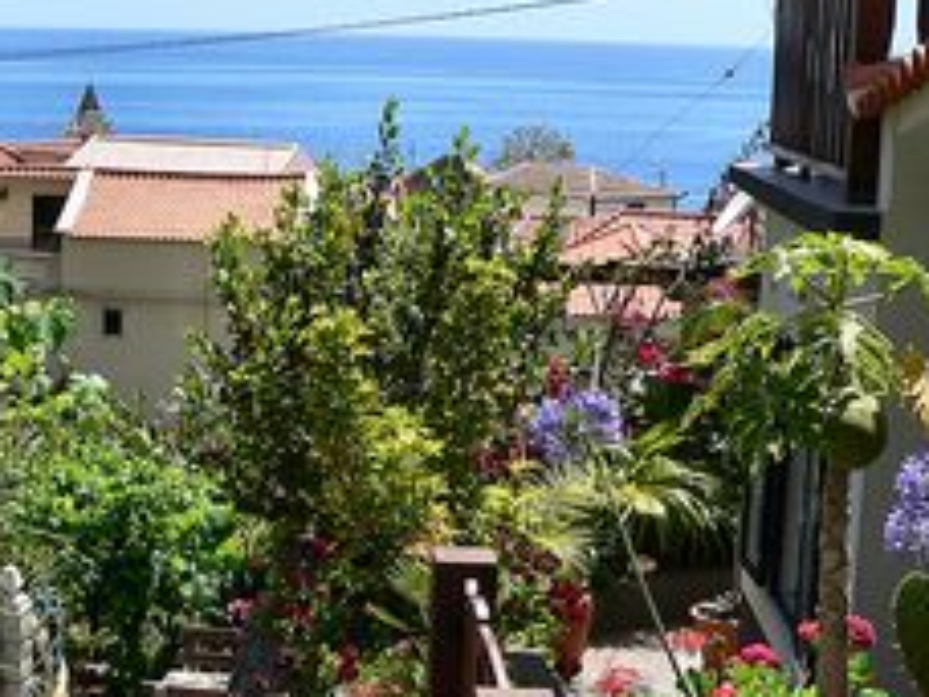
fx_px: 2120
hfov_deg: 24.4
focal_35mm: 79
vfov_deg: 18.6
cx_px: 224
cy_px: 467
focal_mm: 6
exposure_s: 1/500
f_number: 4.6
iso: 80
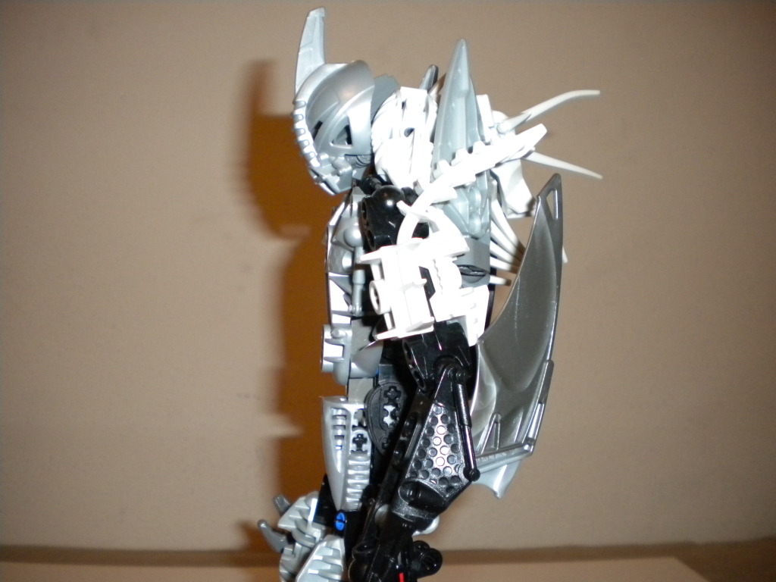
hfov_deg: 52.6
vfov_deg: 40.7
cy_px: 291
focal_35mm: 35
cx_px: 388
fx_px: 785
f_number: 3.1
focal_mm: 6.3
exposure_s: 1/30
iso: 400
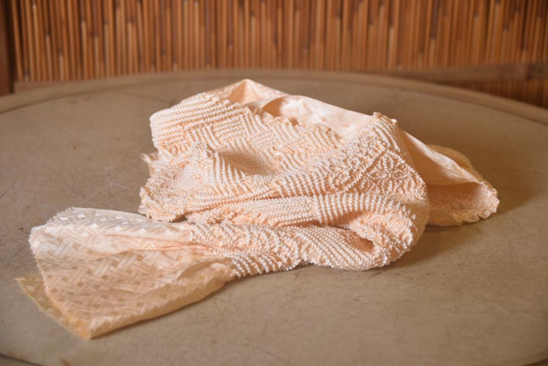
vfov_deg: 17.5
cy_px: 183
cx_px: 274
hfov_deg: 26.0
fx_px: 1187
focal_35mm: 78
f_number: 5.6
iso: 400
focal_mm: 52
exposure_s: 1/125
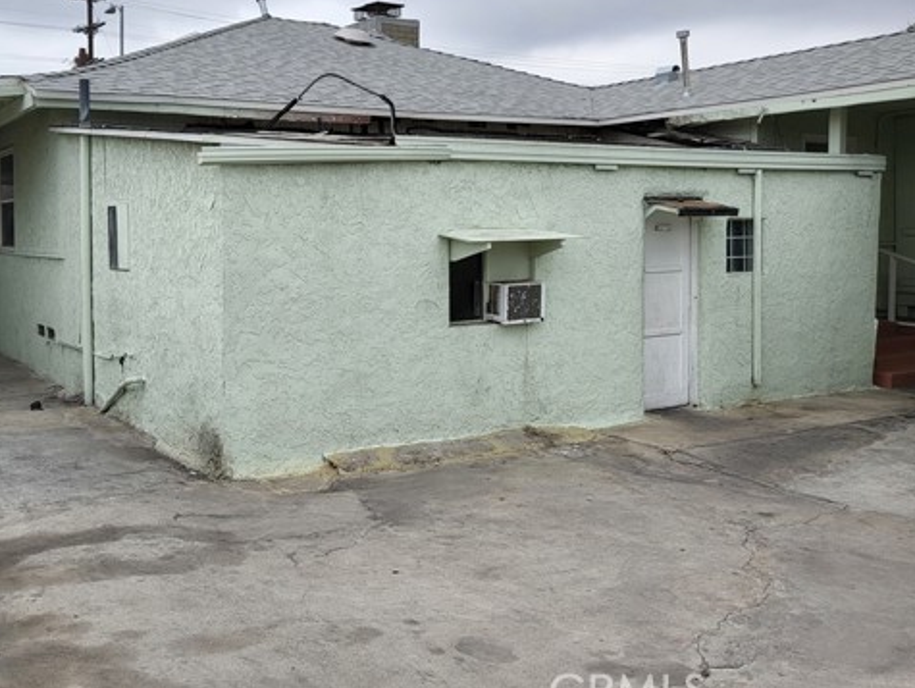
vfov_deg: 40.5
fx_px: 926
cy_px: 256
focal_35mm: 35
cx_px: 306
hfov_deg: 51.6
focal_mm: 4.25
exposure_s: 1/1293
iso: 50
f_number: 1.8
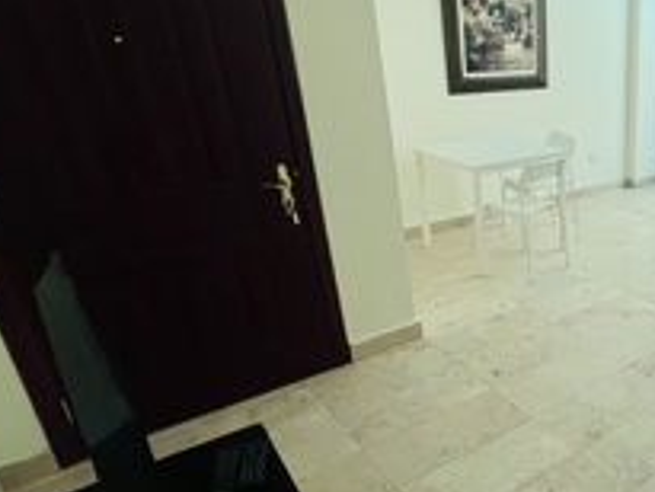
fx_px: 549
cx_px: 631
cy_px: 260
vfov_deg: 48.2
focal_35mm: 29
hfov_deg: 51.5
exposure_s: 1/75
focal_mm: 1.57
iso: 250
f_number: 1.8
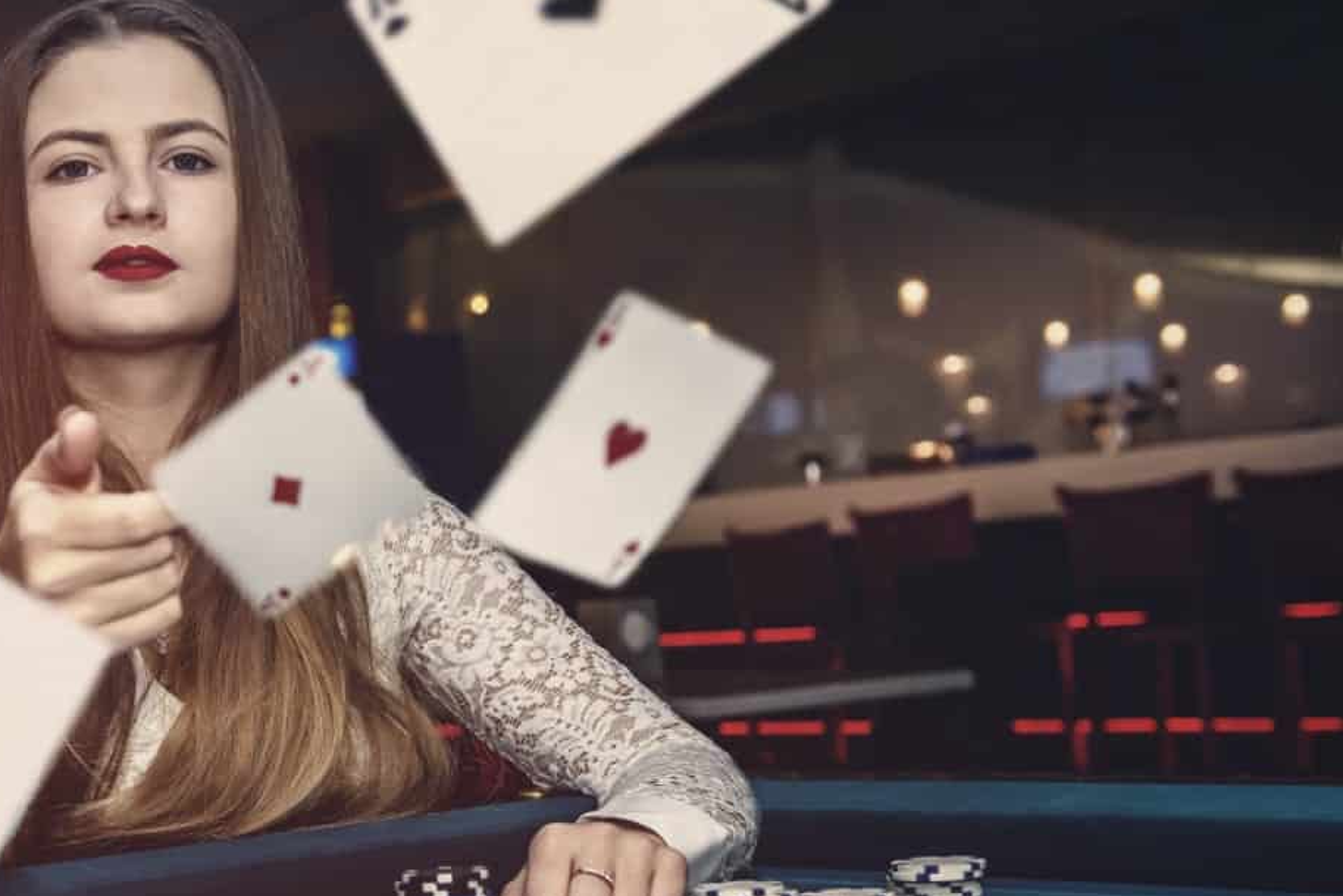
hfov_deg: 28.1
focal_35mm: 70
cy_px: 608
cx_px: 216
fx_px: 2612
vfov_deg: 19.4
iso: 640
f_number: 4.5
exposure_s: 1/100
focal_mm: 40
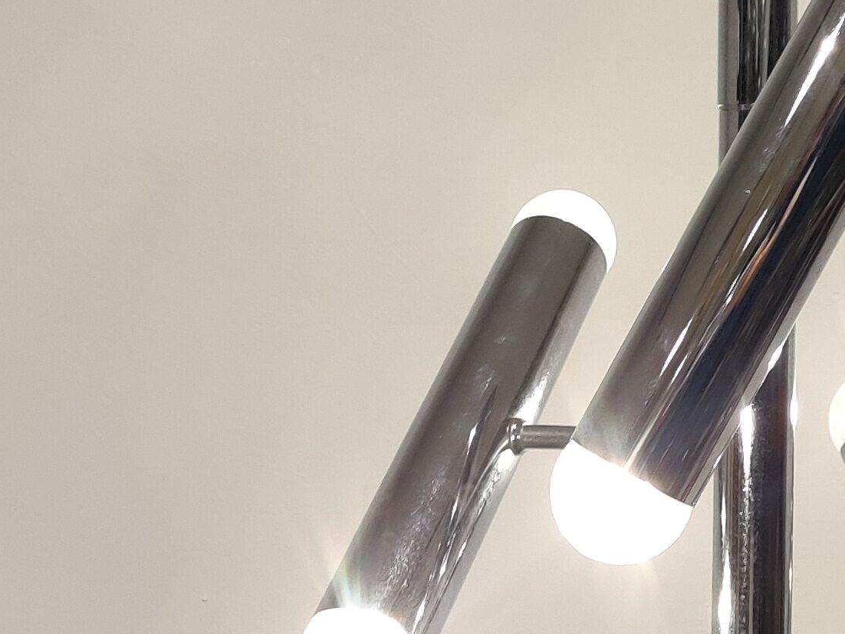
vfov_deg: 15.1
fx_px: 2393
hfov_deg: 19.9
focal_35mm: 98
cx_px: 646
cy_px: 209
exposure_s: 1/50
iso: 200
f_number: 1.65
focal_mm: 4.75
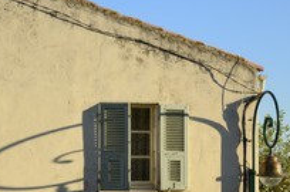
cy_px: 155
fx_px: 731
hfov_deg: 21.9
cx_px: 257
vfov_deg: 14.9
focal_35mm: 91
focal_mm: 44
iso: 200
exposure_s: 1/160
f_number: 11
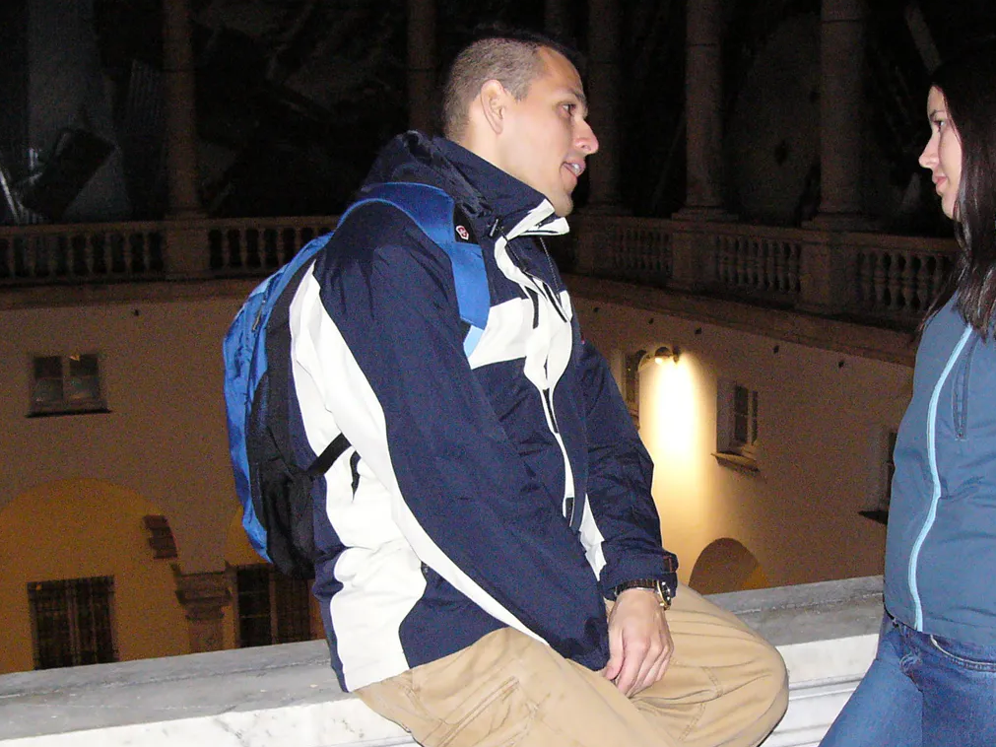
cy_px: 496
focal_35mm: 57
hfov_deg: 33.7
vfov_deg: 25.5
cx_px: 599
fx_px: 1640
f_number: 2.8
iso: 300
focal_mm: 6
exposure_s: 1/60
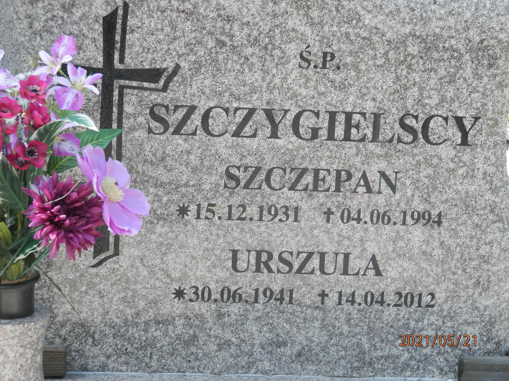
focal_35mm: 106
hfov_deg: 18.5
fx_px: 1559
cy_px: 190
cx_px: 254
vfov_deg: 14.0
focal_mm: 19
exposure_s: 1/160
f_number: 4.5
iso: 125
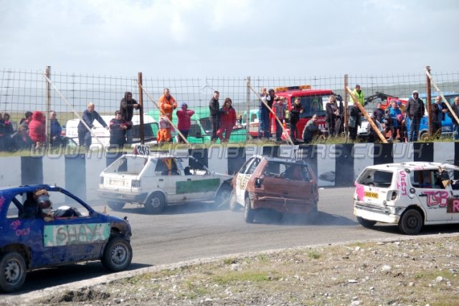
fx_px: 1242
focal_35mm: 98
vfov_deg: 14.0
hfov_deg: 20.9
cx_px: 230
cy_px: 153
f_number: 5.3
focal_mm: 65
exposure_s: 1/1000
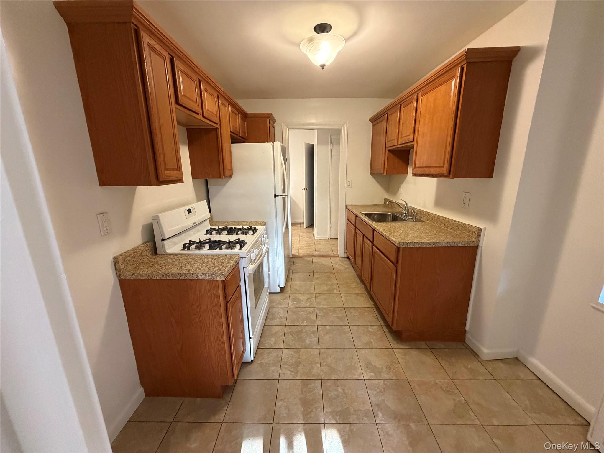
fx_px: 244
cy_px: 226
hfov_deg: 102.1
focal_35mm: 14
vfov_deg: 85.7
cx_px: 302
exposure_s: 1/60
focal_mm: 2.22
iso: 500
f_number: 2.2
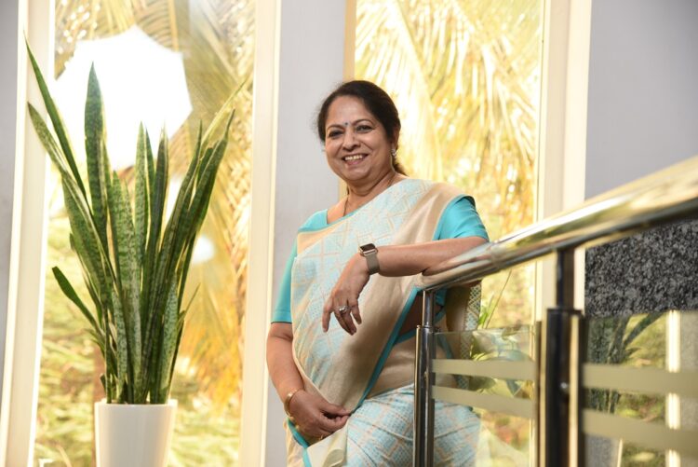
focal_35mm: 82
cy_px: 234
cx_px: 349
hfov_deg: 24.7
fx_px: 1591
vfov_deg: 16.7
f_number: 5
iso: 250
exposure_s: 1/25
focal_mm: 82
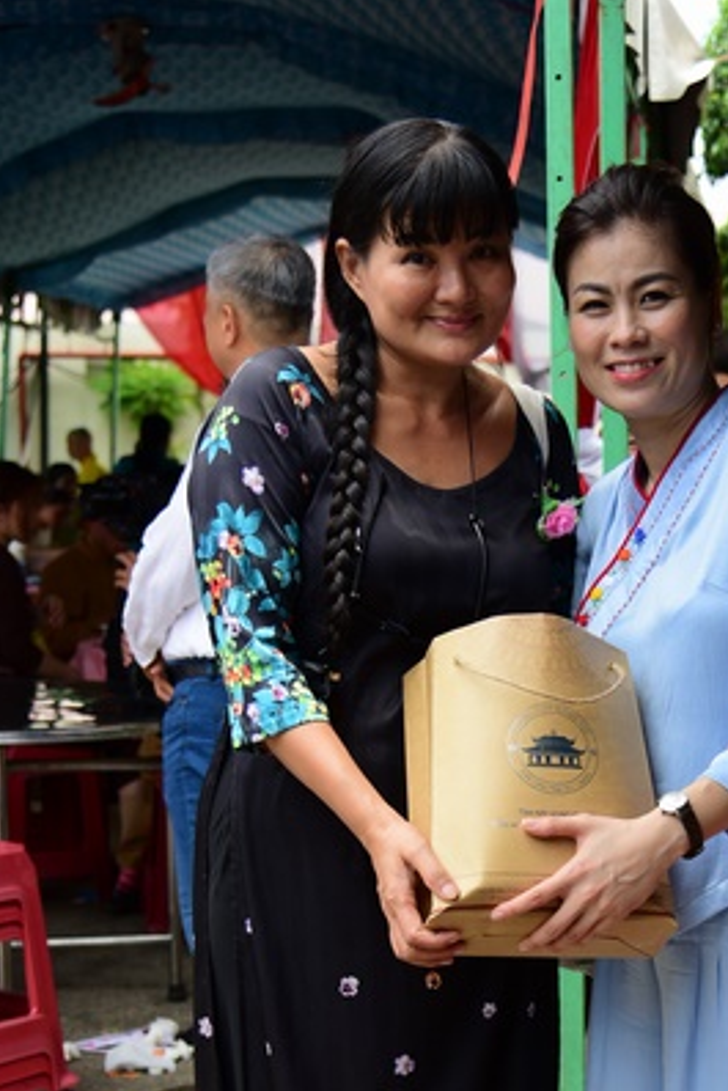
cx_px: 533
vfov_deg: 27.5
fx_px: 2182
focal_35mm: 72
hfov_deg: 18.8
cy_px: 888
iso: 320
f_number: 4
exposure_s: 1/800
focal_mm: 44
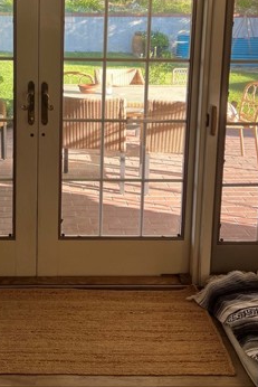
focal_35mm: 50
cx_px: 56
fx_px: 537
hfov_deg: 26.6
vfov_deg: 38.3
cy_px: 84
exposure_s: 1/228
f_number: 1.5
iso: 40
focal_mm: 5.7
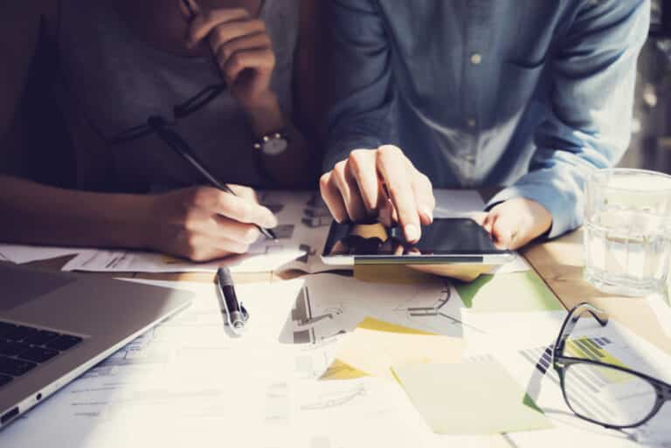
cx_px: 336
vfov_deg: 37.9
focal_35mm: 35
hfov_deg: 54.4
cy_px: 224
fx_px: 653
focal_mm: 35
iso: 100
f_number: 4.5
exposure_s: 1/125
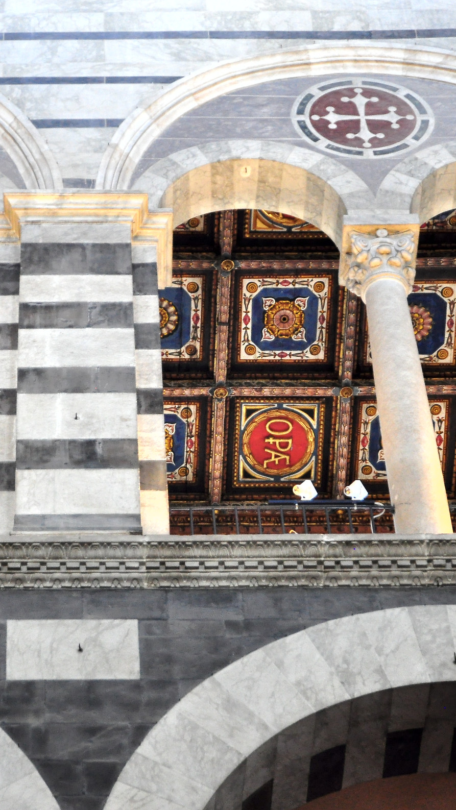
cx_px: 110
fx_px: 2295
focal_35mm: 107
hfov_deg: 11.3
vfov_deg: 20.0
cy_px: 404
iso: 1250
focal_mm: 45
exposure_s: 1/30
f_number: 5.6
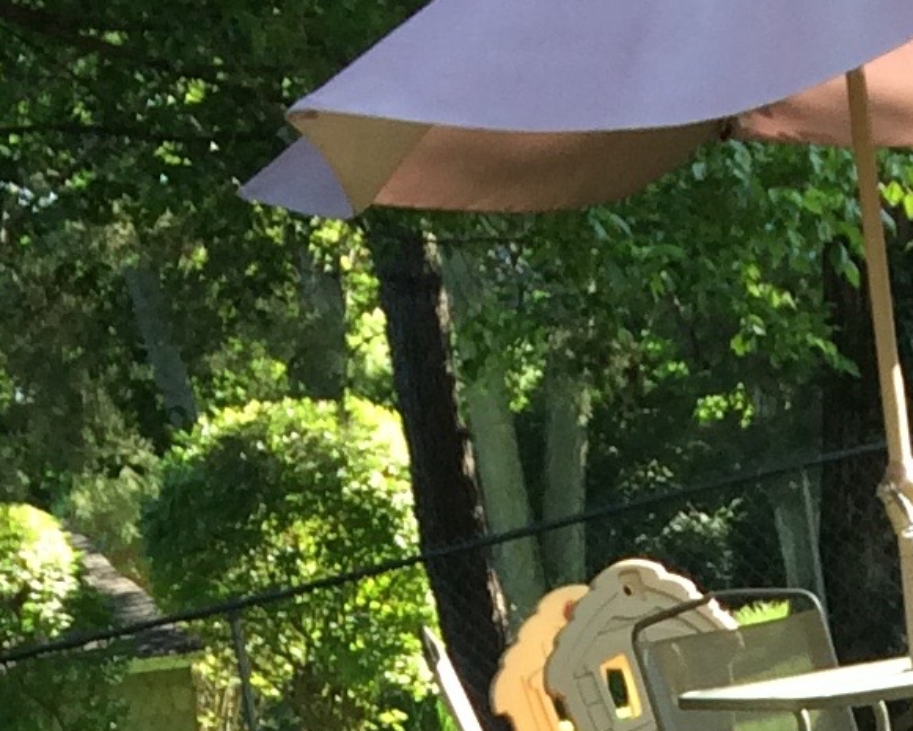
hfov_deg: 12.1
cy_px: 2232
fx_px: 4297
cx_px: 753
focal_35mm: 159
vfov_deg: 8.2
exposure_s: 1/120
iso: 40
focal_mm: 4.15
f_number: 2.2
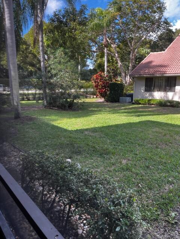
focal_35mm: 26
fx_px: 180
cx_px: 90
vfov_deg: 67.3
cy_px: 120
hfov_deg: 53.1
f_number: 1.6
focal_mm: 5.1
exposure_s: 1/227
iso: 40
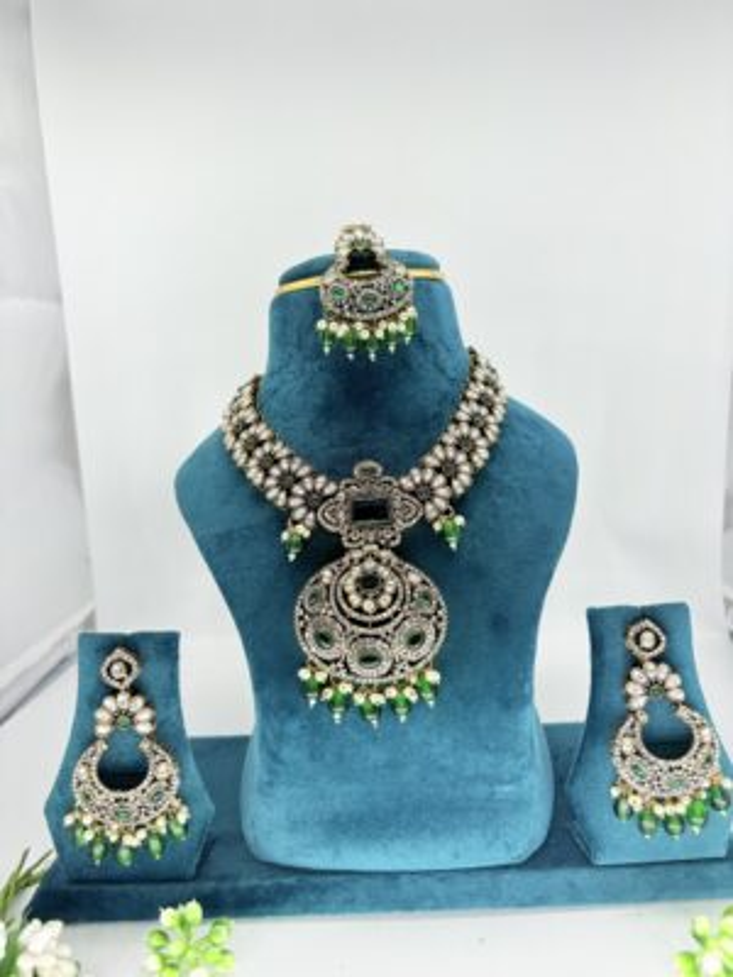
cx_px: 366
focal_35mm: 26
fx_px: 734
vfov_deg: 67.3
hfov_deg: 53.1
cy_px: 488
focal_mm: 5.96
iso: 50
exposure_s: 1/830
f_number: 1.6
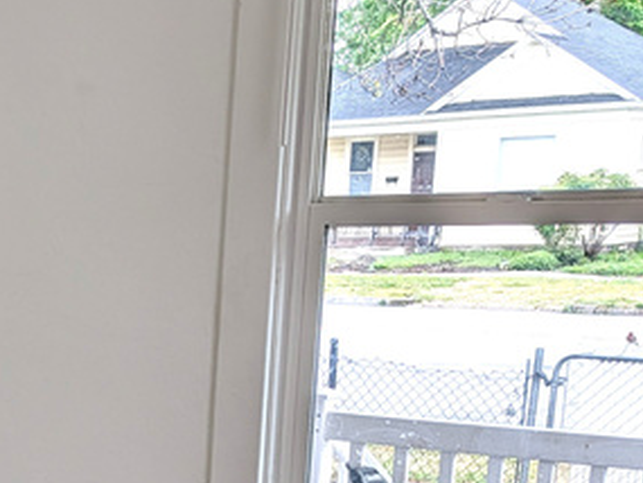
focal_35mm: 86
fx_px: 1598
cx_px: -481
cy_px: 580
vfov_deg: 16.5
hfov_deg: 18.4
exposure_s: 1/120
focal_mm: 6.9
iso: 40
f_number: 1.68
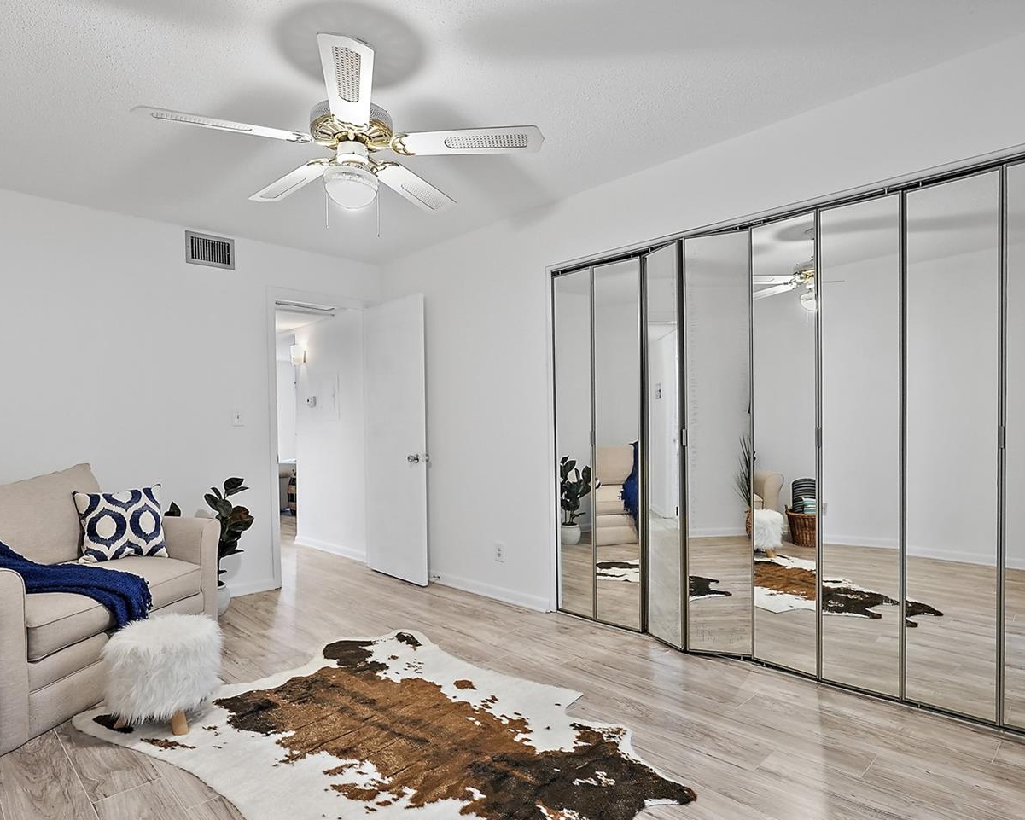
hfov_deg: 78.6
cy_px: 441
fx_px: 626
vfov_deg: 66.4
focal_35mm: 21
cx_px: 500
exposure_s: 1/30
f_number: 4
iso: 1600
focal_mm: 16.5
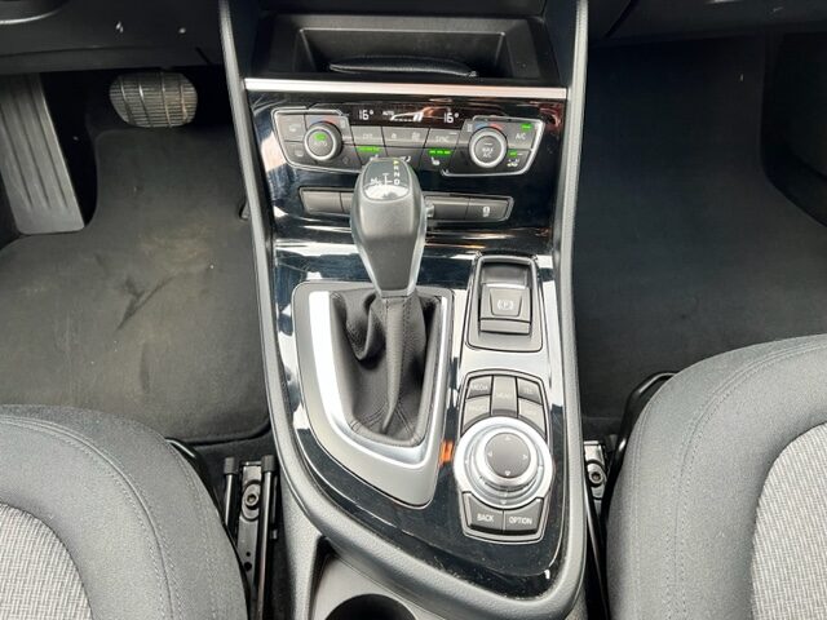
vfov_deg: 53.1
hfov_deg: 67.3
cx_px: 414
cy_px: 310
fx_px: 621
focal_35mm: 26
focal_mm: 5.7
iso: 100
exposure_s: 1/53
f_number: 1.5
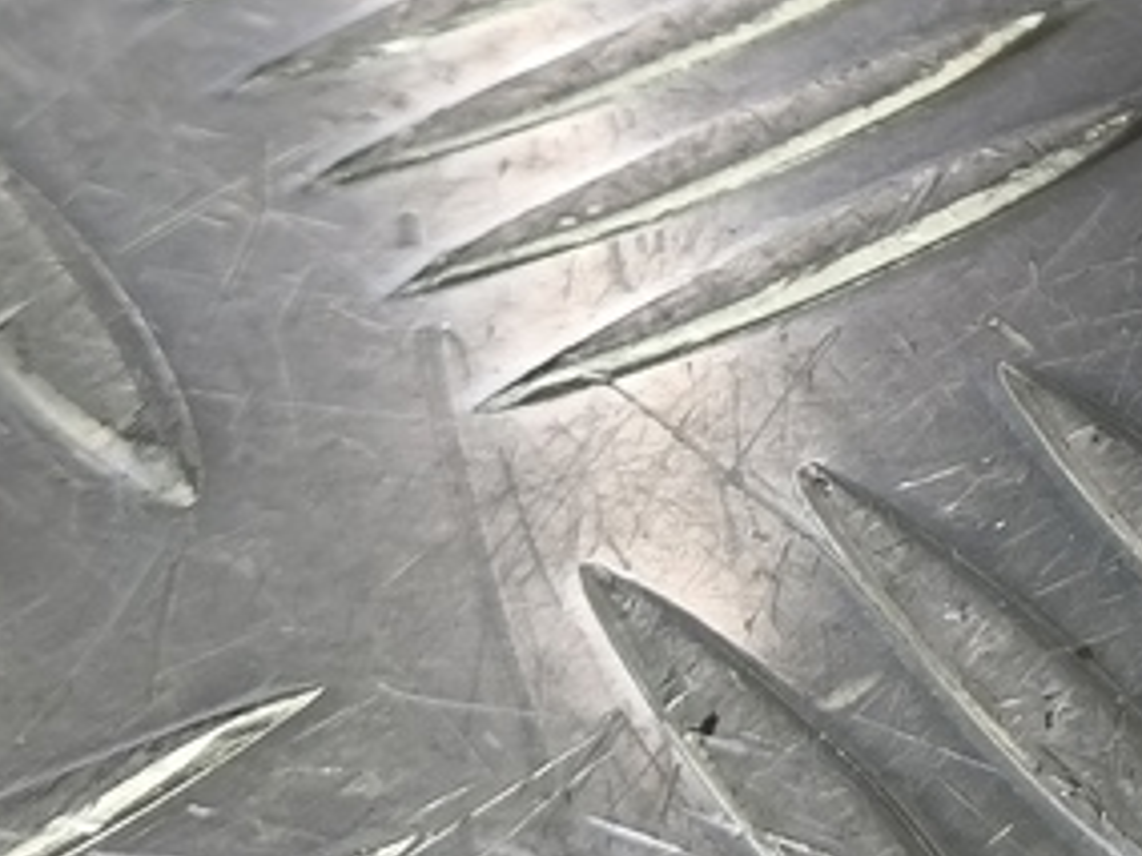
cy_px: -165
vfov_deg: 17.0
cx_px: 1781
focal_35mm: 83
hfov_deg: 19.9
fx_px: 2738
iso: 103
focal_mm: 4.11
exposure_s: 1/50
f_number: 1.6
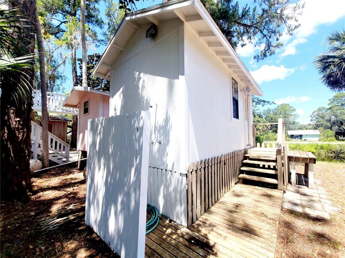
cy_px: 129
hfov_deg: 106.2
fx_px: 130
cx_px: 172
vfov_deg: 89.9
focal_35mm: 13
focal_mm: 2.2
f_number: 2.2
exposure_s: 1/1000
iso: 64
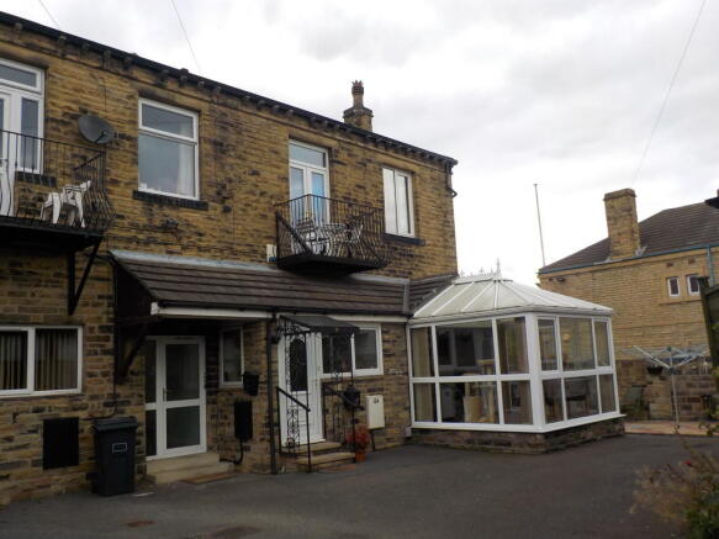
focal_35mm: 30
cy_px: 270
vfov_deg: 46.8
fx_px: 623
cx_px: 360
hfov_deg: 60.0
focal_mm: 4.1
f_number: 3.3
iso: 125
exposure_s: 1/250
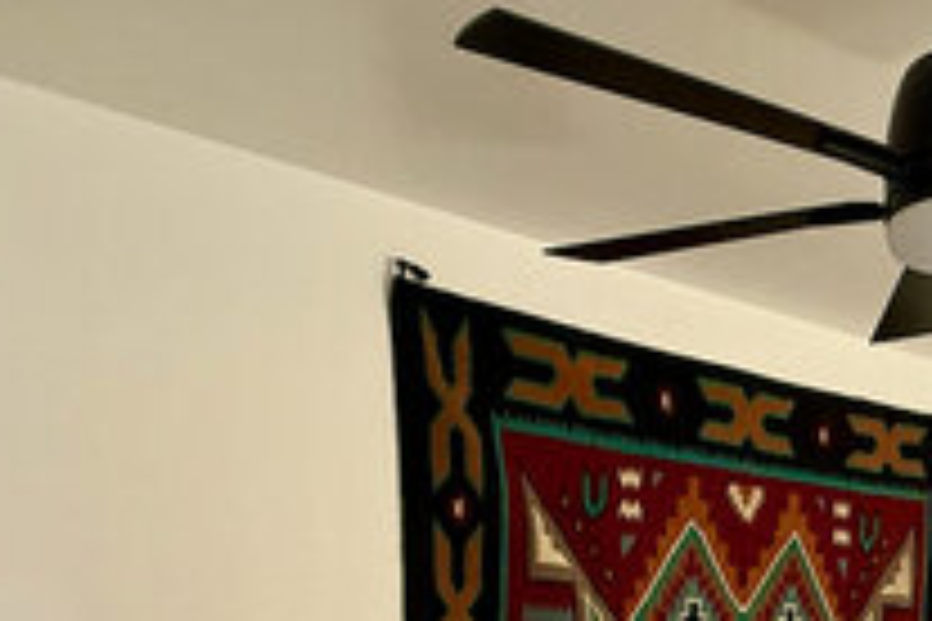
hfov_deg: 40.4
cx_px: 837
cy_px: 819
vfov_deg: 25.5
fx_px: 1165
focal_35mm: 45
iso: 400
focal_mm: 2.22
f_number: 2.2
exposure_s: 1/60
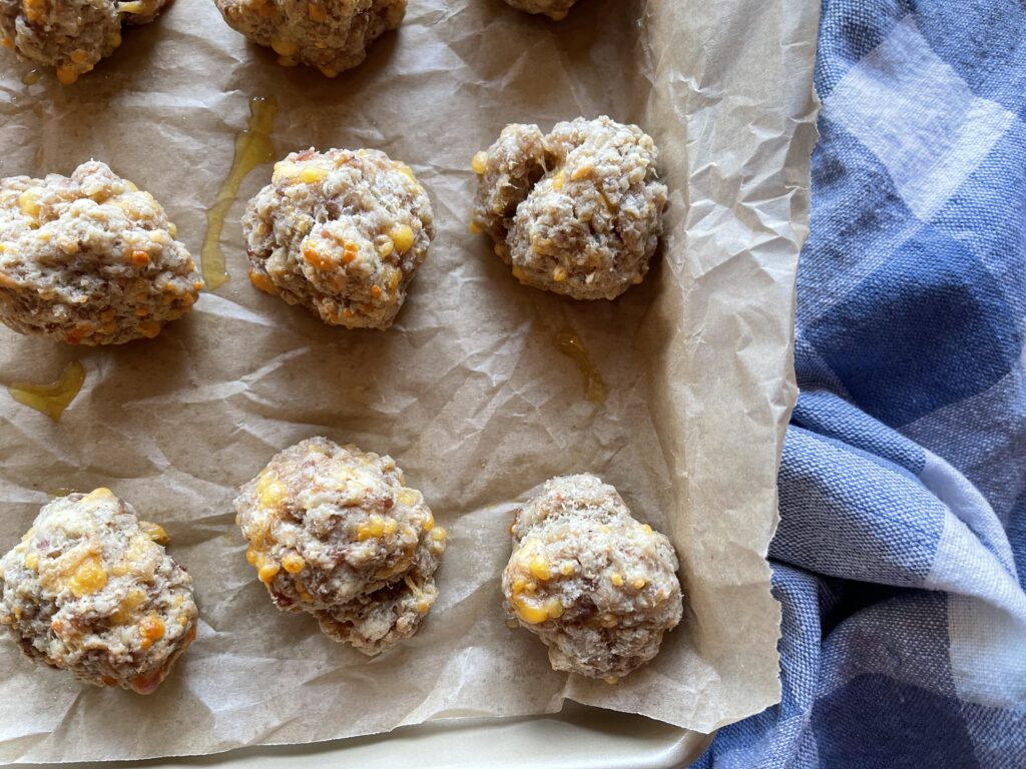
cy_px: 384
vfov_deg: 54.9
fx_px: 741
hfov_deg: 69.4
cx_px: 513
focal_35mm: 25
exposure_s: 1/60
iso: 80
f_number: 1.6
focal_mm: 5.1
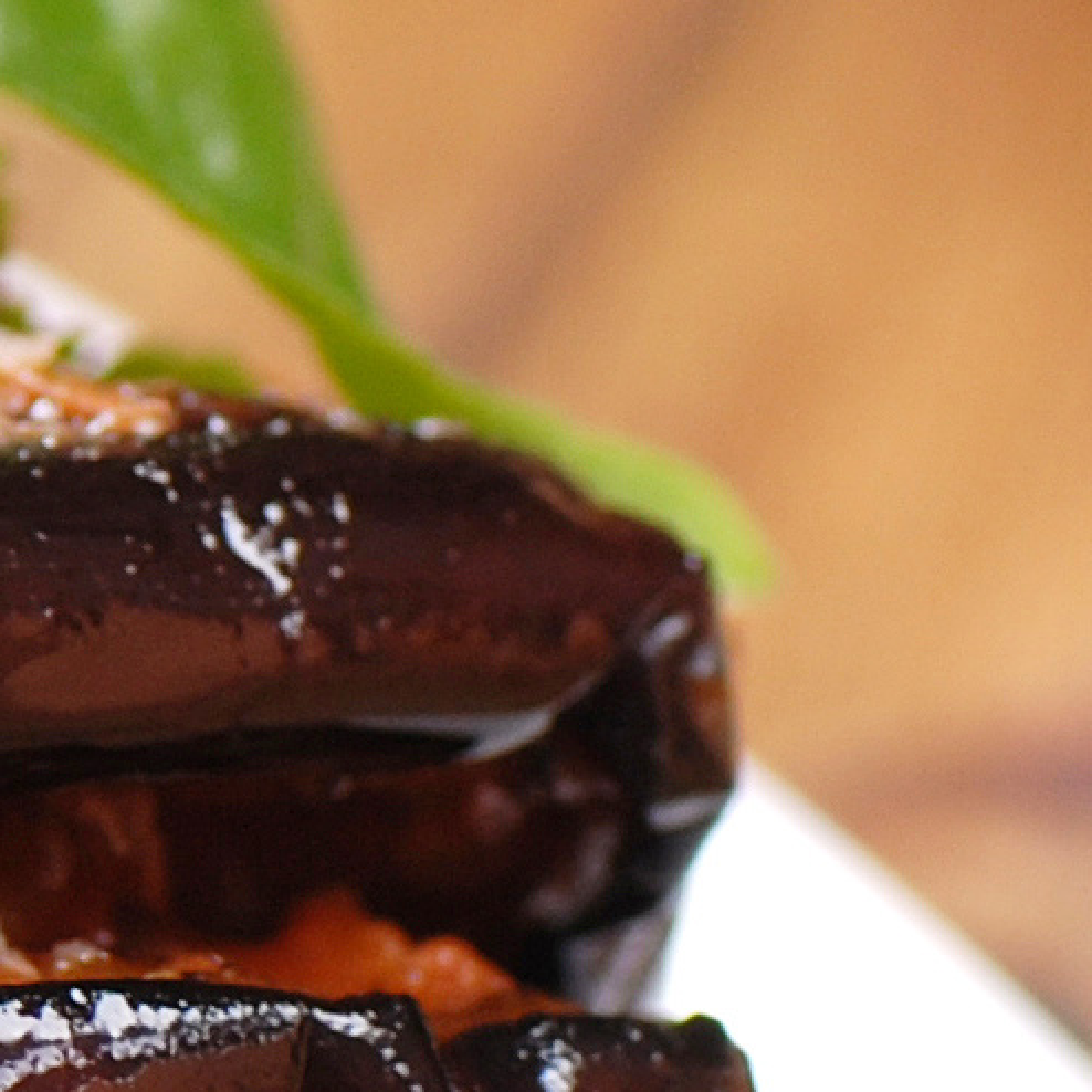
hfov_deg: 1.9
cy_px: 654
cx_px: -1985
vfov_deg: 1.9
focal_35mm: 901
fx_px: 32157
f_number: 6.3
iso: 100
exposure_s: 1/100
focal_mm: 90
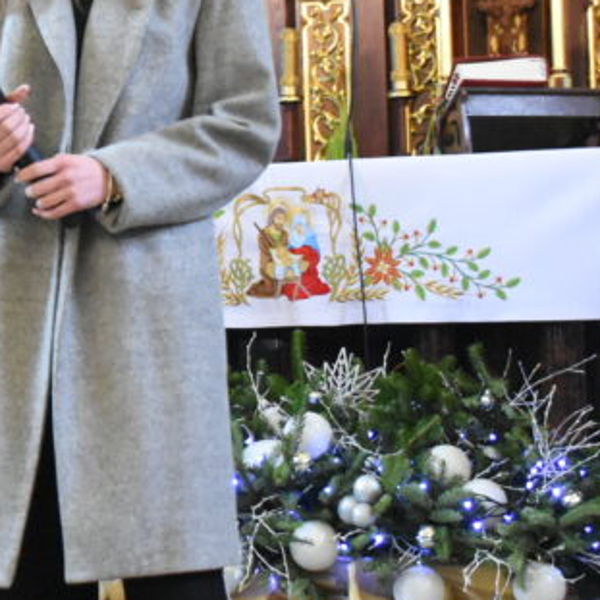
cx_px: -68
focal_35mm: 118
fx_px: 2314
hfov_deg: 14.4
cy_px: 208
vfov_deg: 14.8
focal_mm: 24
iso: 8000
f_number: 3.8
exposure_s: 1/125
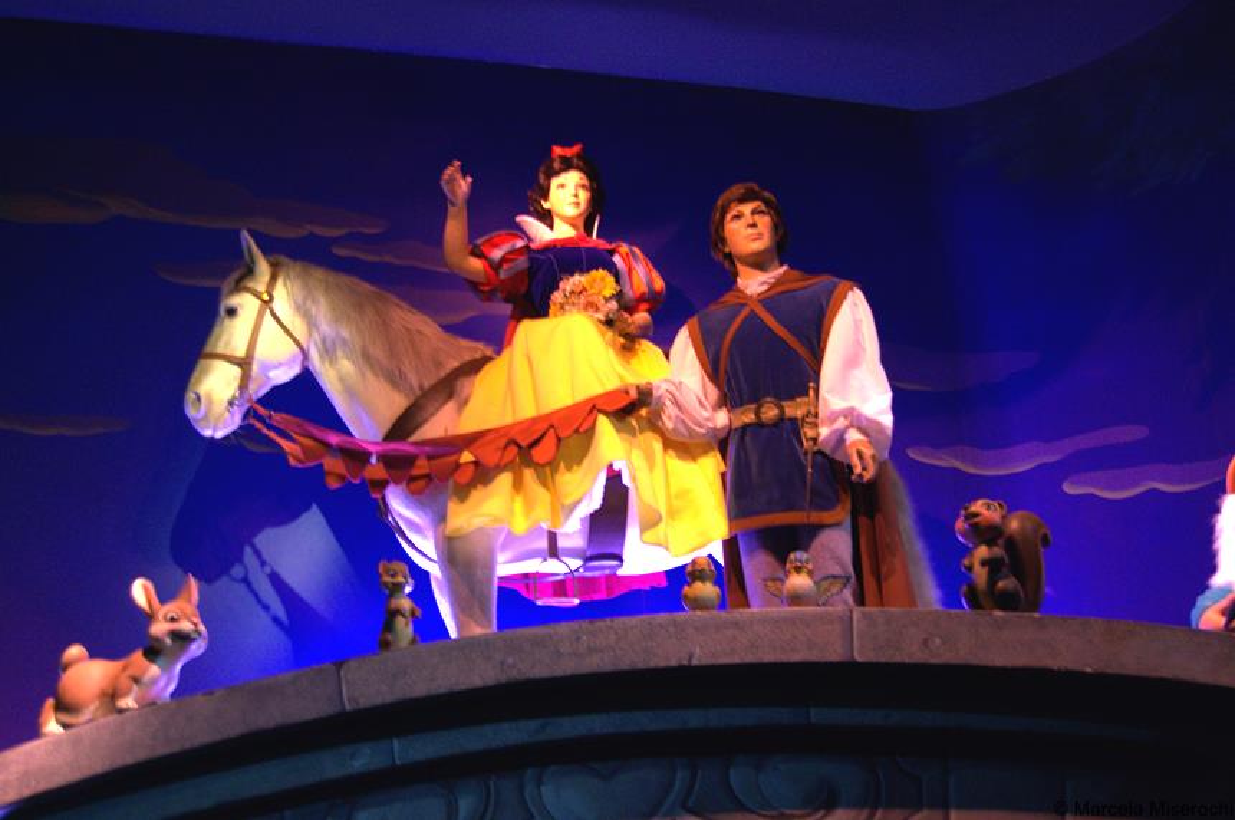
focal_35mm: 46
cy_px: 410
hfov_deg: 42.4
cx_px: 618
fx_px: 1593
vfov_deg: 28.9
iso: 3200
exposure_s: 1/6
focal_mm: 31
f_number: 4.2
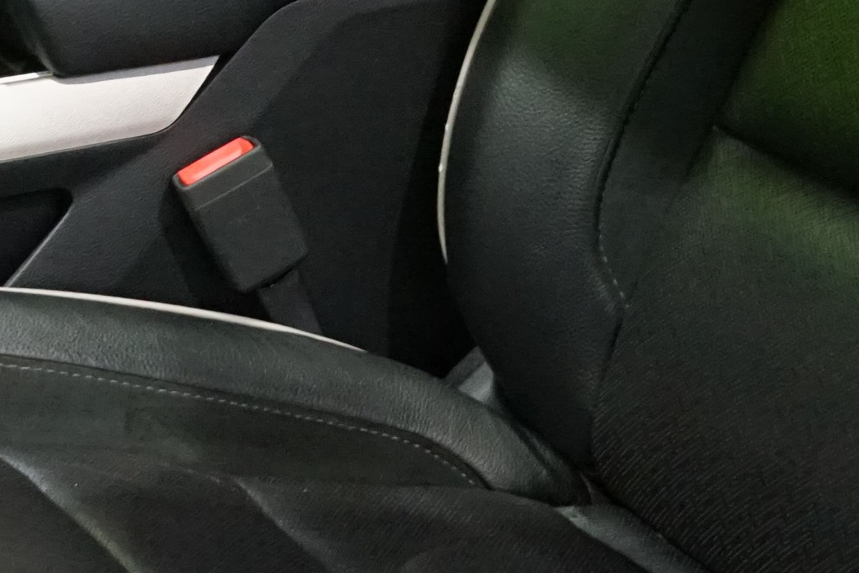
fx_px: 2601
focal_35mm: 109
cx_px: 15
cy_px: -114
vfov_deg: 12.3
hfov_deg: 18.3
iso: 6400
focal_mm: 28
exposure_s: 1/15
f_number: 11
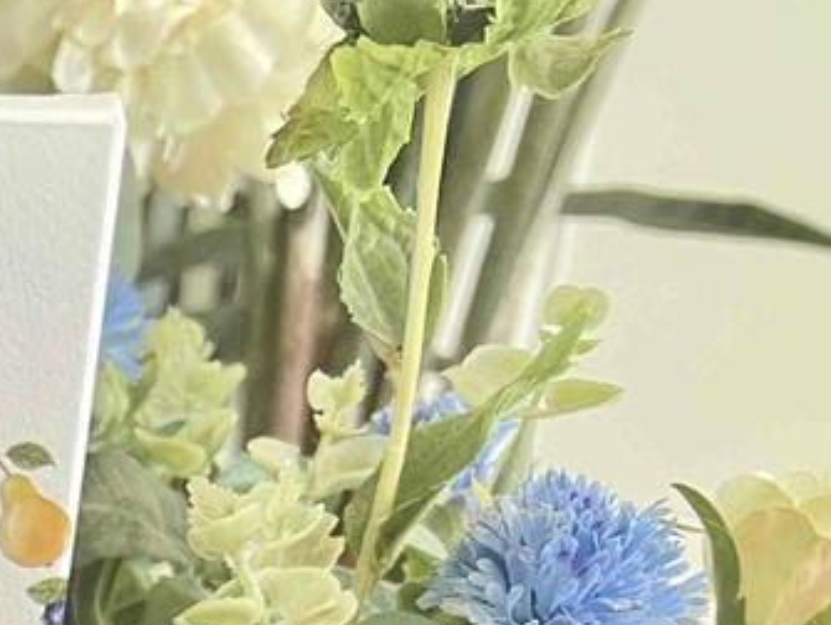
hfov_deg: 17.8
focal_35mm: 93
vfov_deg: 14.2
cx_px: -573
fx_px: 2235
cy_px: 1101
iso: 200
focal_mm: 5.7
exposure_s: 1/60
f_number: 1.5
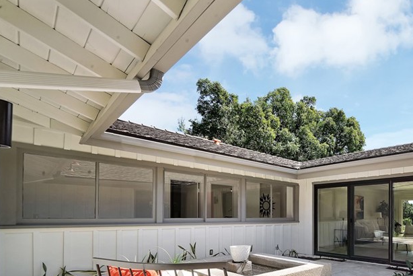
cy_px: 214
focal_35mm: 20
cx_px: 330
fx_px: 230
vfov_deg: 58.1
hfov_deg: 75.0
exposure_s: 1/40
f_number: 14
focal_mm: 12
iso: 100
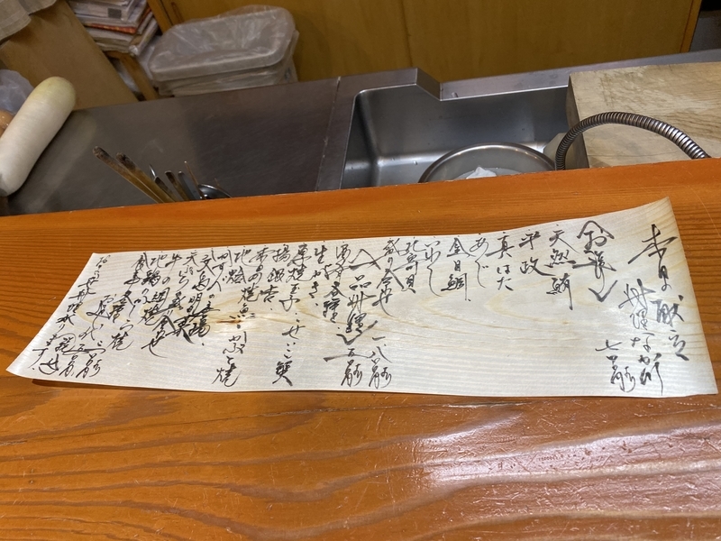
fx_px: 542
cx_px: 360
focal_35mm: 26
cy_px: 270
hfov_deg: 67.3
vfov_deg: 53.1
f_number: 1.8
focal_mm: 4.25
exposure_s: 1/103
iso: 100
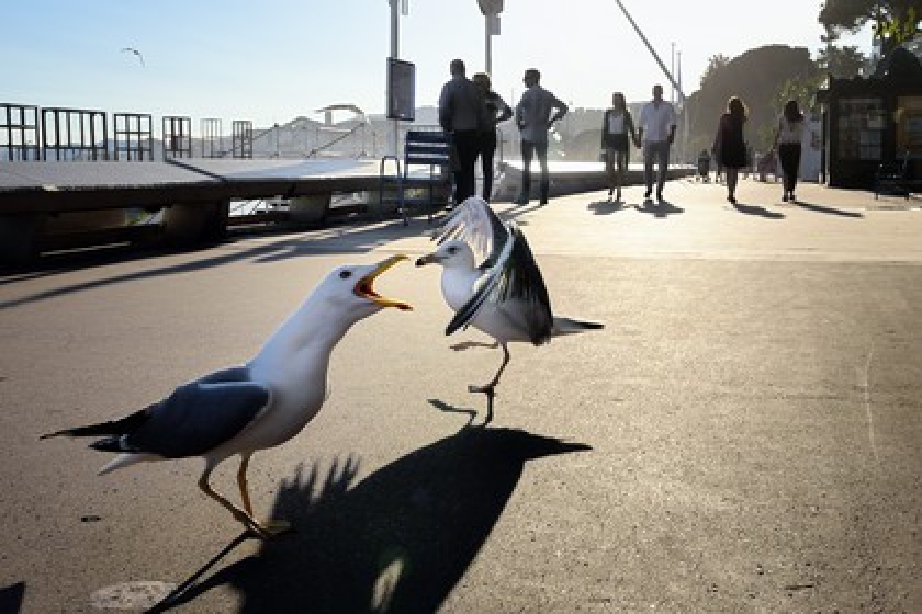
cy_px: 307
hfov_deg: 60.3
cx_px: 461
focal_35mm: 31
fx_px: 794
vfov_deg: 42.3
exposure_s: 1/320
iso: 200
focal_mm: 31
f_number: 14
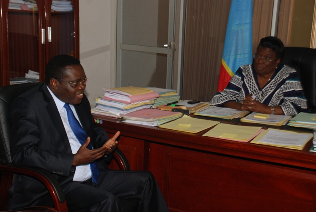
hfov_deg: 37.8
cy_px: 106
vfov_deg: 25.8
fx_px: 461
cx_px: 158
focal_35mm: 52
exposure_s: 1/60
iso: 400
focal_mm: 35
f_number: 5.6
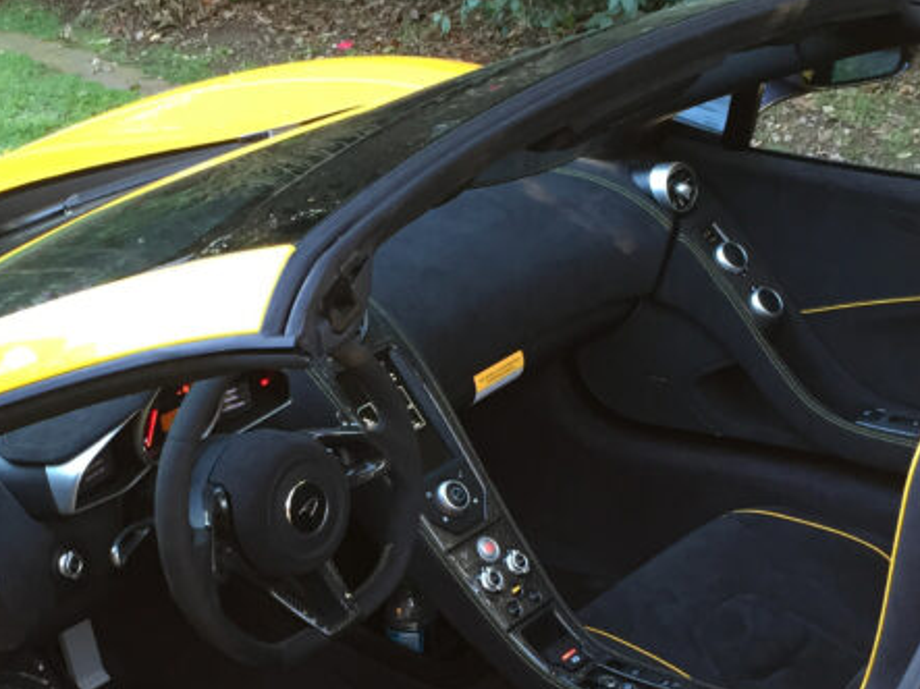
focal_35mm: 67
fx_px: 1780
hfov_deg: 28.8
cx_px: 307
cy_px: 558
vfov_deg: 21.6
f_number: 2.2
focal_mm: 4.15
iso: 80
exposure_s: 1/30
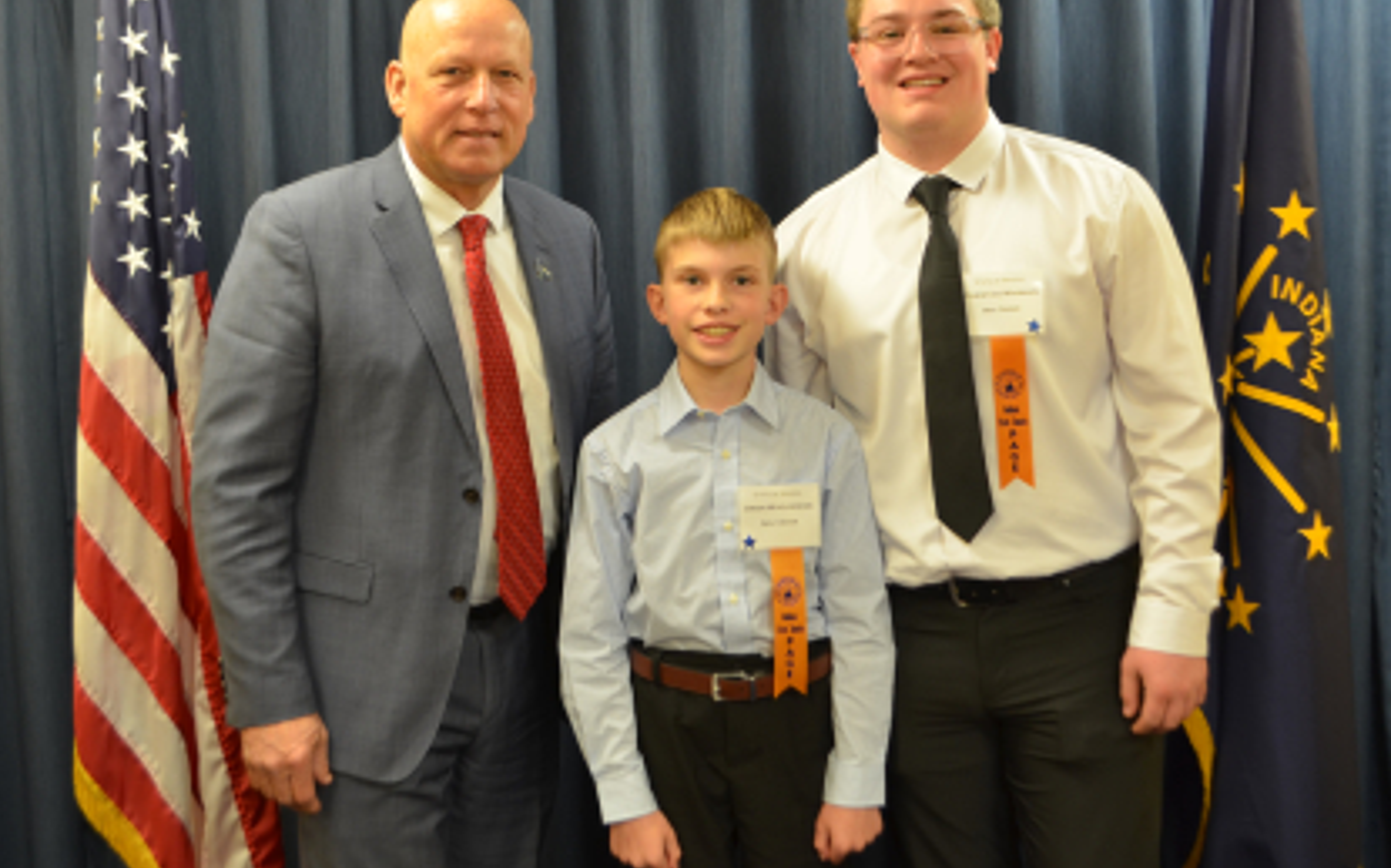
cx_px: 680
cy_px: 352
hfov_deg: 44.4
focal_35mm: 45
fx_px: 1705
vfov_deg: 28.5
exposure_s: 1/15
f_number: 4
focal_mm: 24
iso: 400
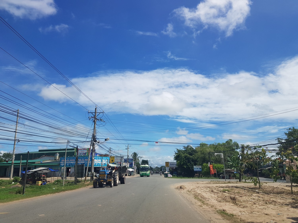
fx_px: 224
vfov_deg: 53.1
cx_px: 149
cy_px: 112
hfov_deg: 67.3
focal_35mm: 26
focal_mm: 4.2
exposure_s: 1/1860
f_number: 1.7
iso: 40
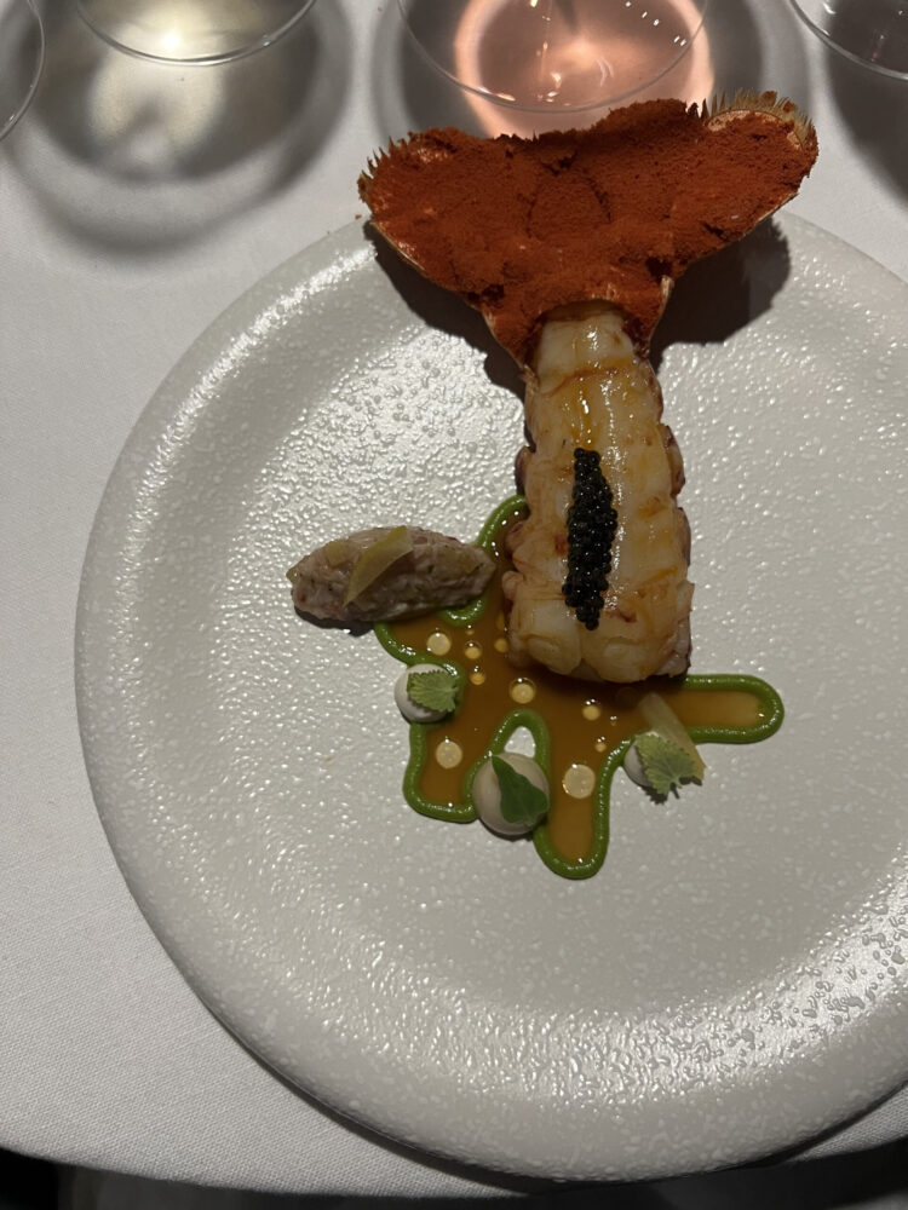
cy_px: 605
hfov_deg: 53.1
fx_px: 909
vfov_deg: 67.3
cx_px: 454
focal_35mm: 26
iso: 320
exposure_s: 1/50
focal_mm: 5.7
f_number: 1.5
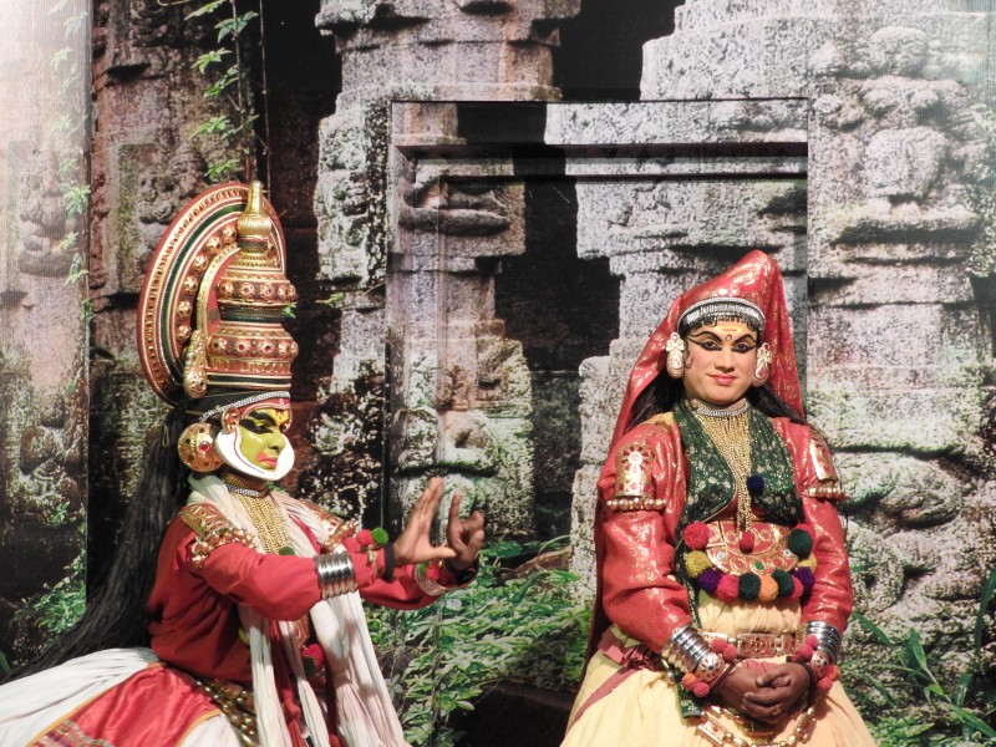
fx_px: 5179
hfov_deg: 11.0
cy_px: 374
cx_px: 498
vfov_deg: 8.2
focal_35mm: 180
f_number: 5.3
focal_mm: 32.2
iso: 800
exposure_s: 1/8
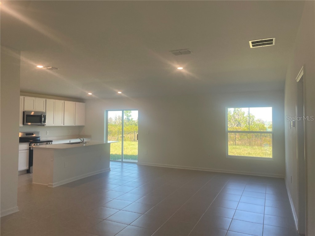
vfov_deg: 53.1
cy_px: 118
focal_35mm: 26
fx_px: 237
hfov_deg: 67.3
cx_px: 158
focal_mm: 4.2
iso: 32
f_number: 1.6
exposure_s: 1/129
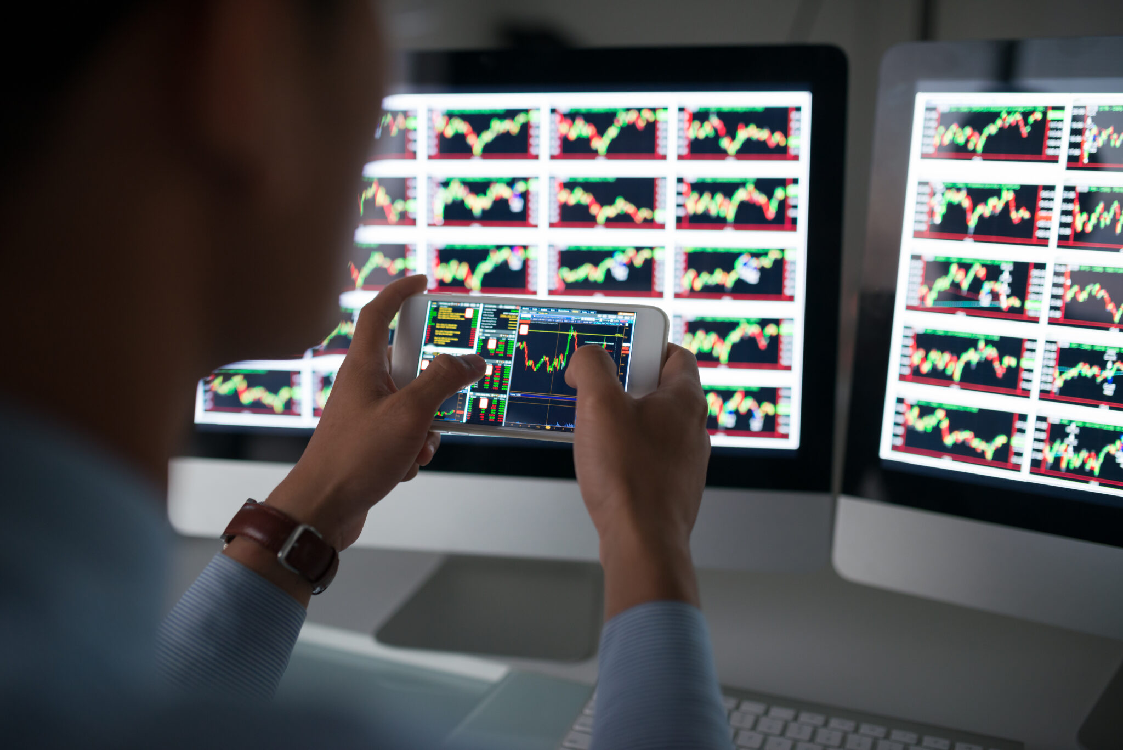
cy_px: 375
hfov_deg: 54.4
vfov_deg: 37.9
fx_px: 1092
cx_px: 562
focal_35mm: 35
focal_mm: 35
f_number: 2
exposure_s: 1/80
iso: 800
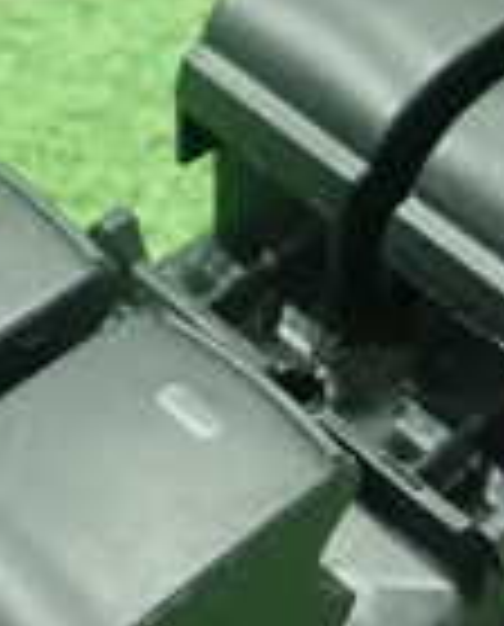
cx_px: 338
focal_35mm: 126
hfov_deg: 12.3
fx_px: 2339
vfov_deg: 15.2
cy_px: 455
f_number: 2.3
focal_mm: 5.5
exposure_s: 1/125
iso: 640
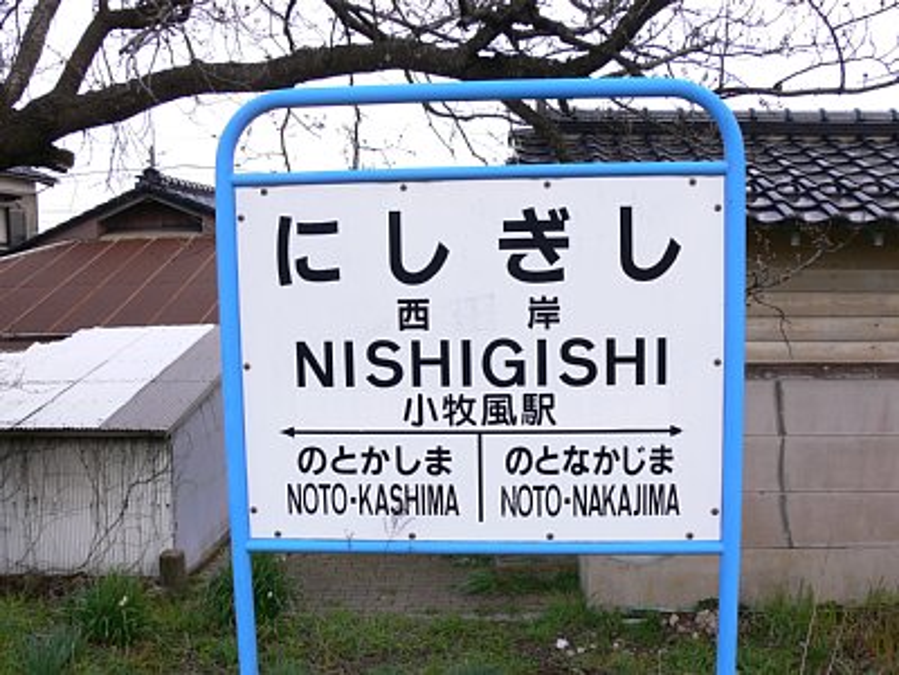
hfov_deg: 52.6
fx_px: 909
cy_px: 338
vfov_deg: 40.7
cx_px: 450
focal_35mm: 35
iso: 80
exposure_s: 1/100
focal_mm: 7.4
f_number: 4
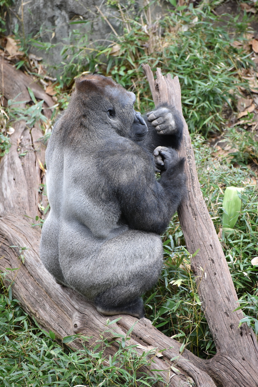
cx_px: 129
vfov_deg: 10.5
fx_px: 2095
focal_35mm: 195
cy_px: 194
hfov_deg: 7.0
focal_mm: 195
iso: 1600
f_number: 5.3
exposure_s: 1/400
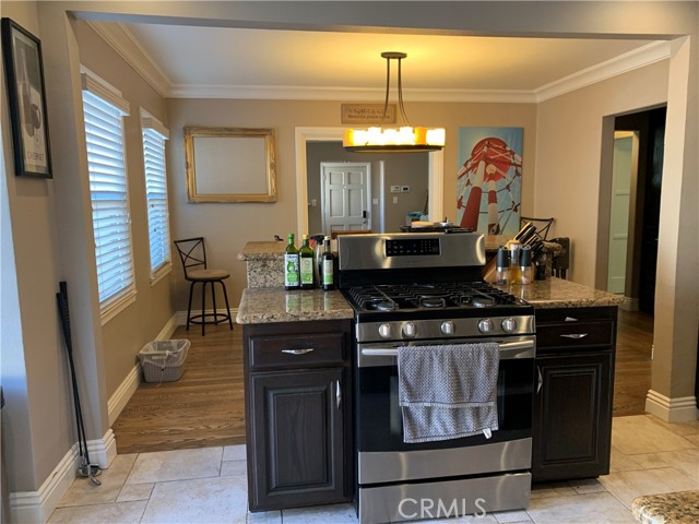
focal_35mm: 26
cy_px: 262
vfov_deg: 53.1
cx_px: 350
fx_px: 525
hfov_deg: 67.3
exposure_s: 1/60
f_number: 1.8
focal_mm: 4.25
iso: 125
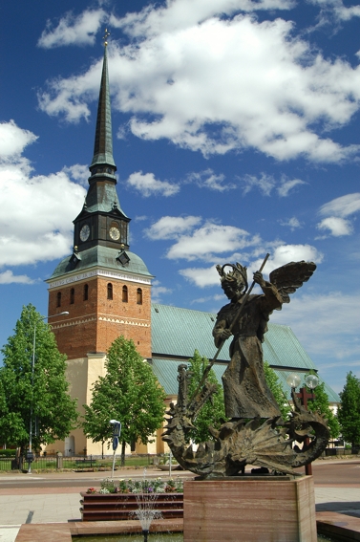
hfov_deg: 30.8
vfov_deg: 45.0
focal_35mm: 44
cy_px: 271
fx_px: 654
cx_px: 180
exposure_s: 1/100
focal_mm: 29
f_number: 11
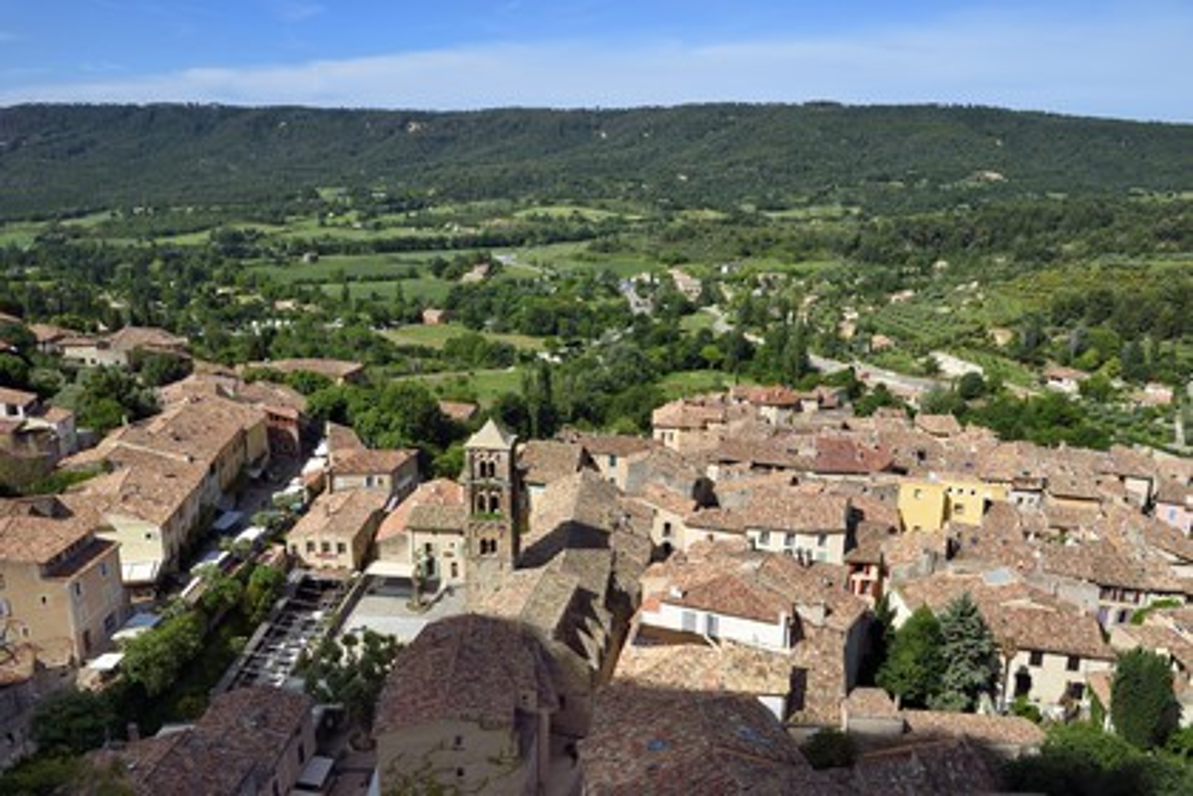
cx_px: 596
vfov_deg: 45.0
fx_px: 961
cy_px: 398
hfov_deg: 63.7
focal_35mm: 29
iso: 200
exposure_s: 1/250
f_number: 13
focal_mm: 29
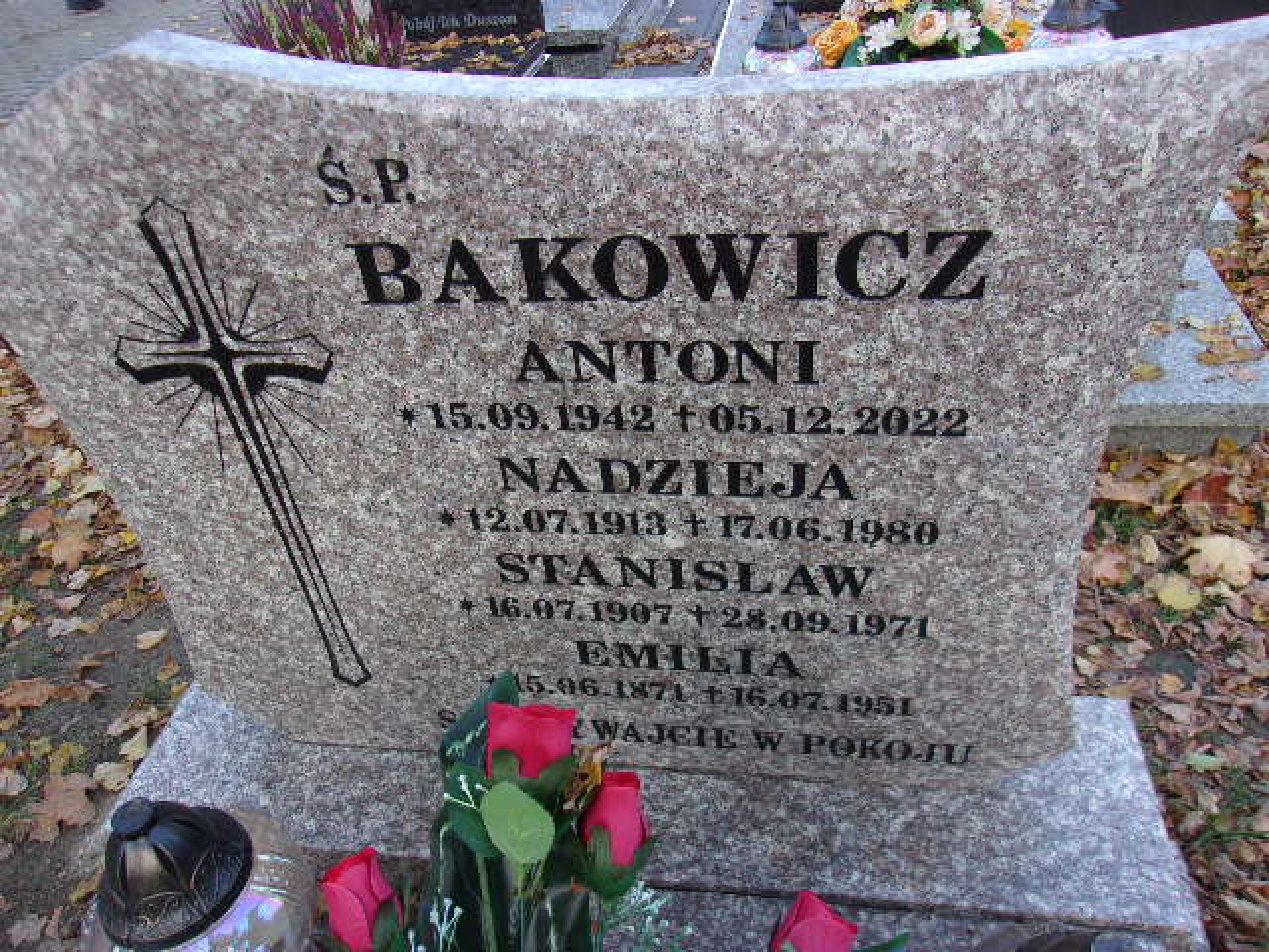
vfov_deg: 51.4
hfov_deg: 65.3
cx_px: 634
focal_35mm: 27
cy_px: 476
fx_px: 990
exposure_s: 1/56
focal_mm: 4.9
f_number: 3
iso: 80
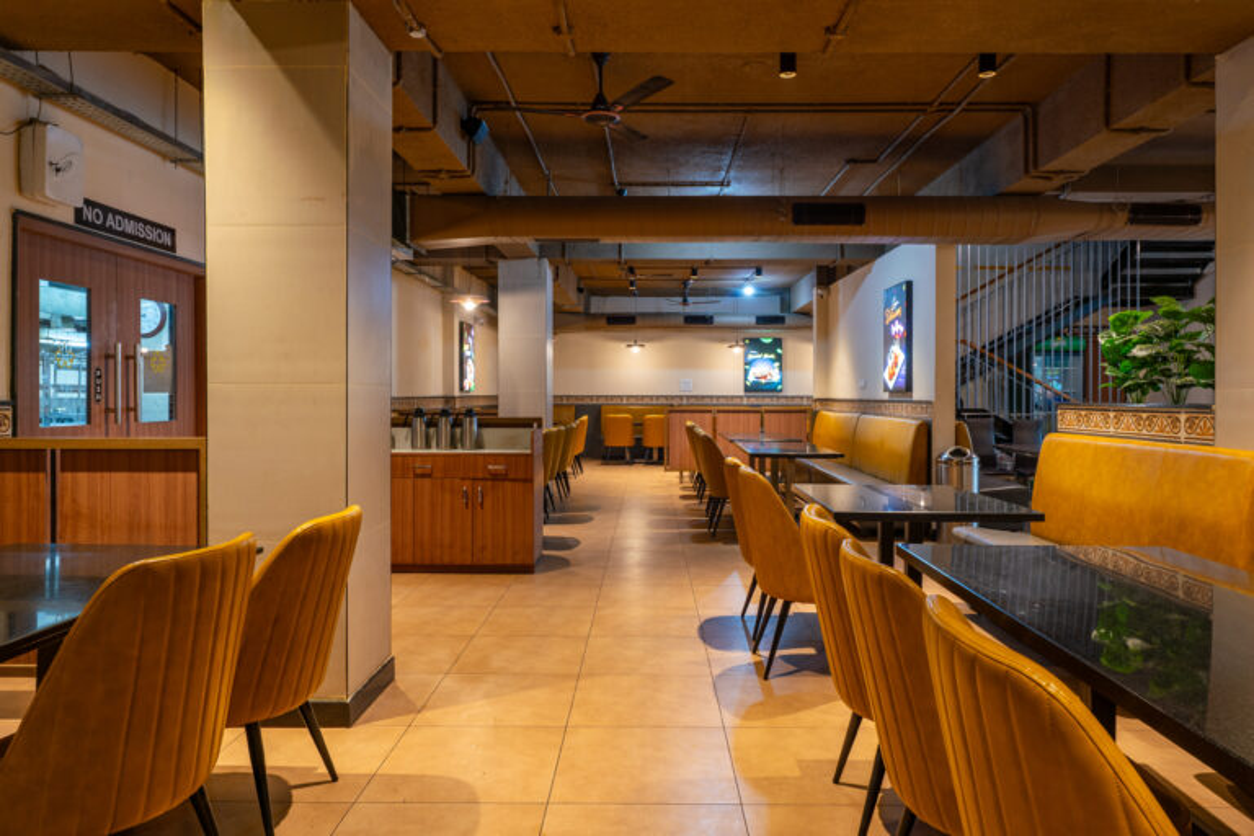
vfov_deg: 53.1
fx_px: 836
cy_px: 418
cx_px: 627
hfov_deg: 73.7
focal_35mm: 24
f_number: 9
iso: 320
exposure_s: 1/5
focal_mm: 24
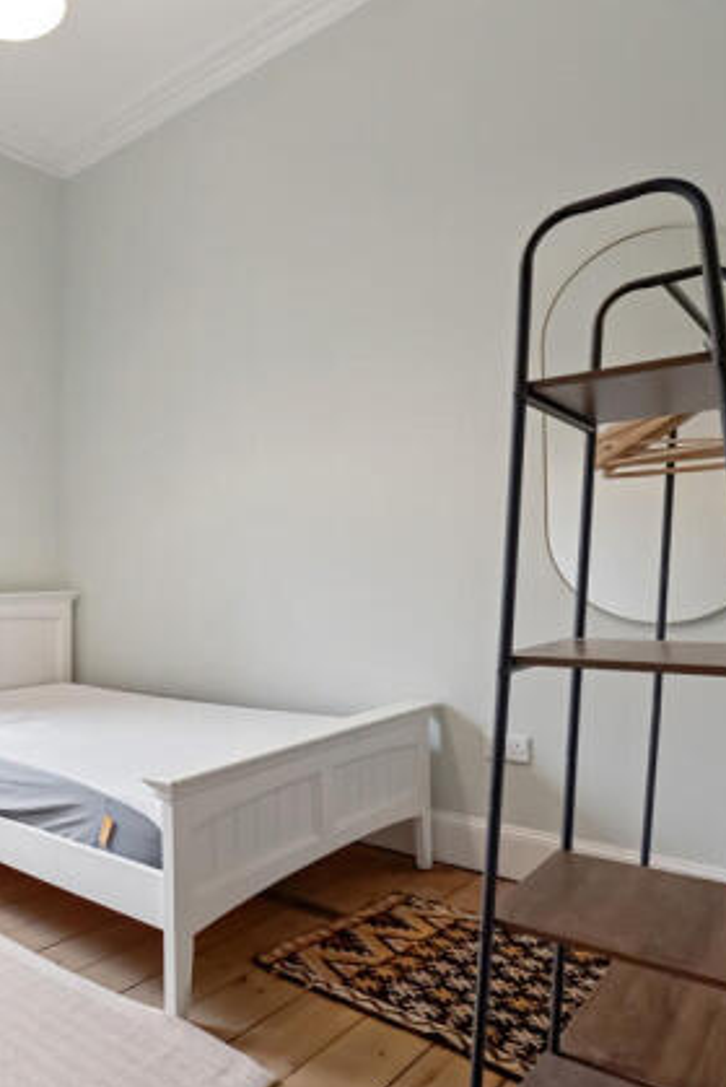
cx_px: 79
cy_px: 564
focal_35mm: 25
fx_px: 755
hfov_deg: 46.6
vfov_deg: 71.4
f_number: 8
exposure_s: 1/25
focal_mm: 16
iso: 6400
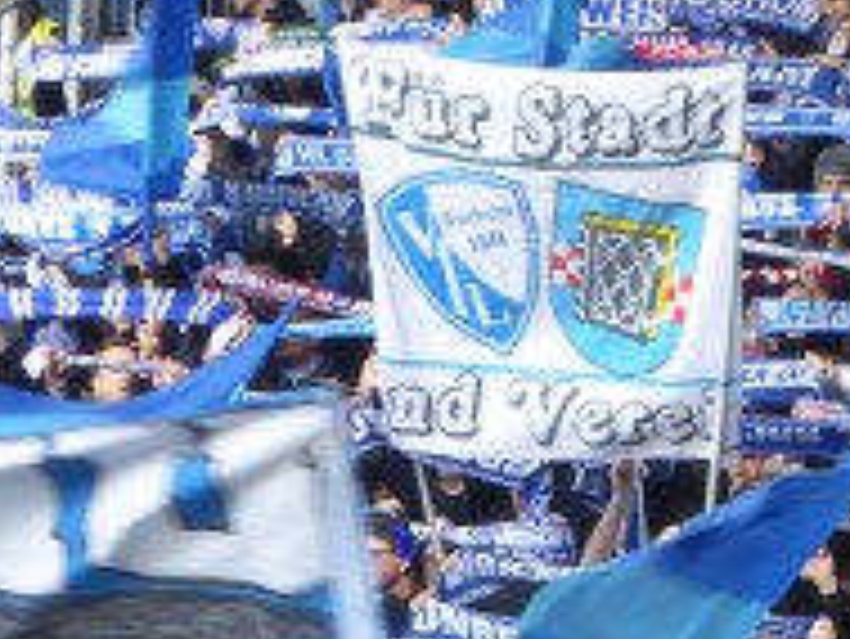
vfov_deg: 5.0
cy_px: 549
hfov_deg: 6.7
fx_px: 7248
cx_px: 490
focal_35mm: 295
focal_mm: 22.3
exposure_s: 1/60
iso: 125
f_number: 5.2
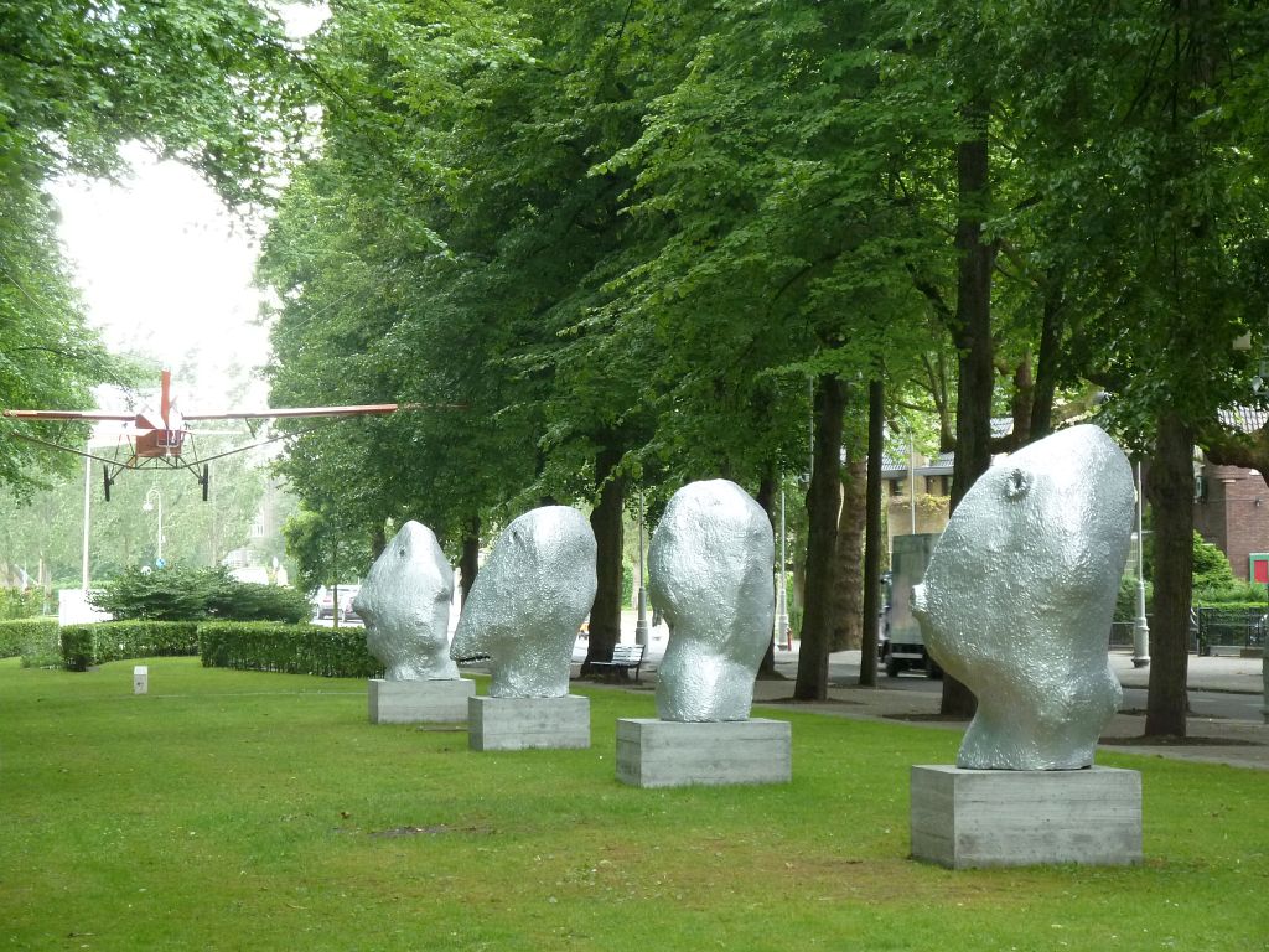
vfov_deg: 13.3
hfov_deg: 17.7
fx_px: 4069
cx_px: 634
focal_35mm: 111
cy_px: 476
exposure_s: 1/50
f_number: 4.4
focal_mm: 18.2
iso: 250
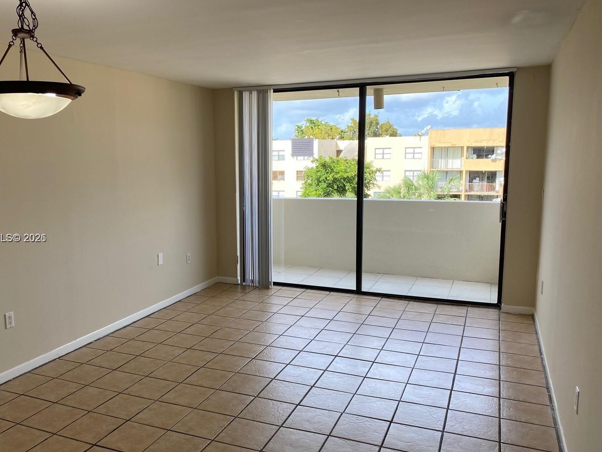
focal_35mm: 30
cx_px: 258
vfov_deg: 46.8
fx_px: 522
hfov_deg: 59.7
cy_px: 239
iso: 32
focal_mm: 4.25
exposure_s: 1/449
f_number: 1.8
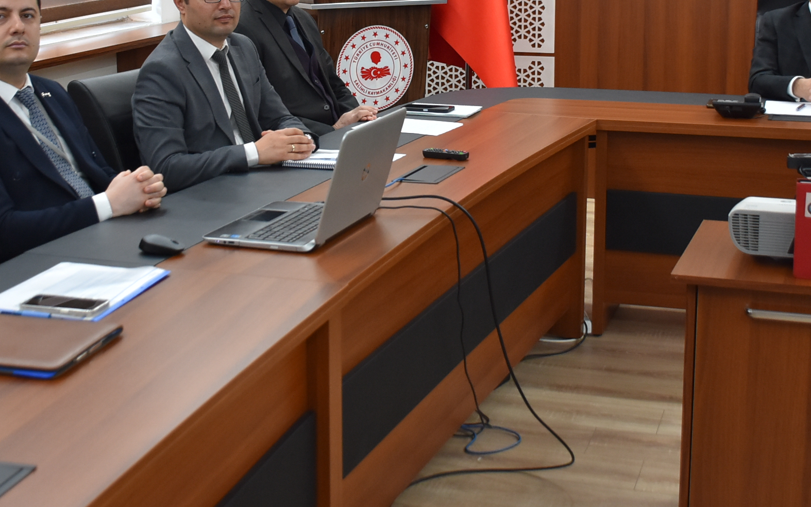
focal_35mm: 64
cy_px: 120
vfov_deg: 20.1
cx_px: 371
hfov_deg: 32.0
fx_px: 1415
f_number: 4
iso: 720
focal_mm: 22
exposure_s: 1/60
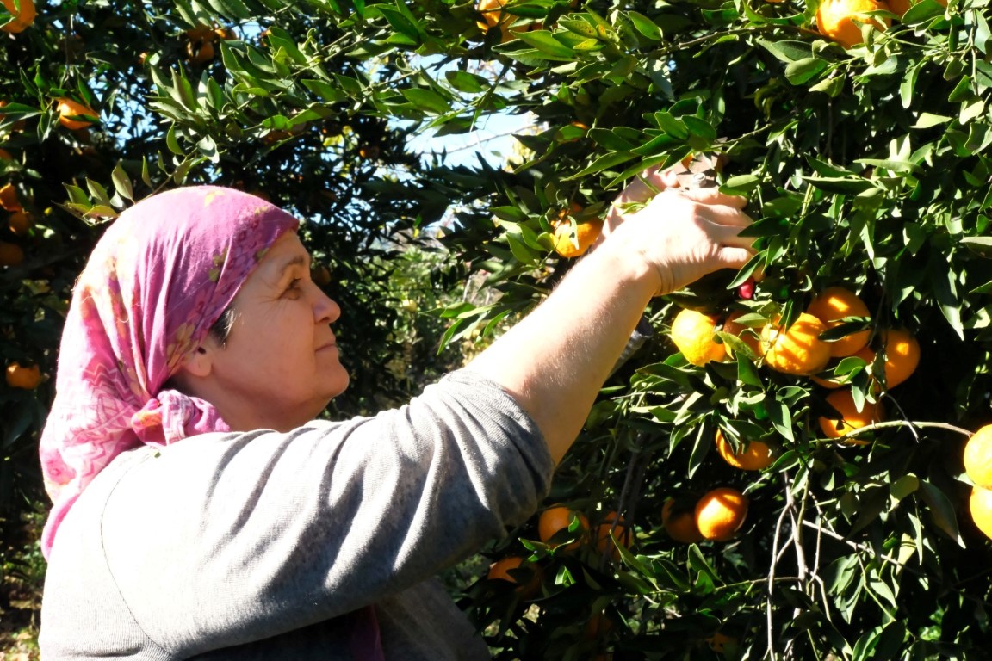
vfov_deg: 32.6
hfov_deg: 47.4
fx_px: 1130
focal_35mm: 41
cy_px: 330
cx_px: 496
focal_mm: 27.5
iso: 8000
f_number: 14
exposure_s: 1/1000
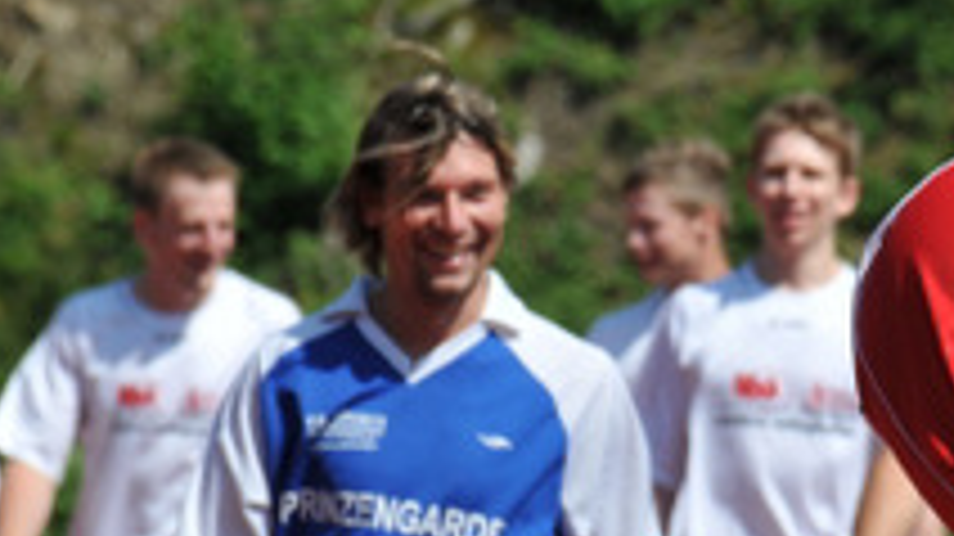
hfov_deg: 3.4
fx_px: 15929
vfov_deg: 1.9
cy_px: 446
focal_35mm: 630
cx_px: 1116
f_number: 8
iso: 200
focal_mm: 170
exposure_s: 1/640
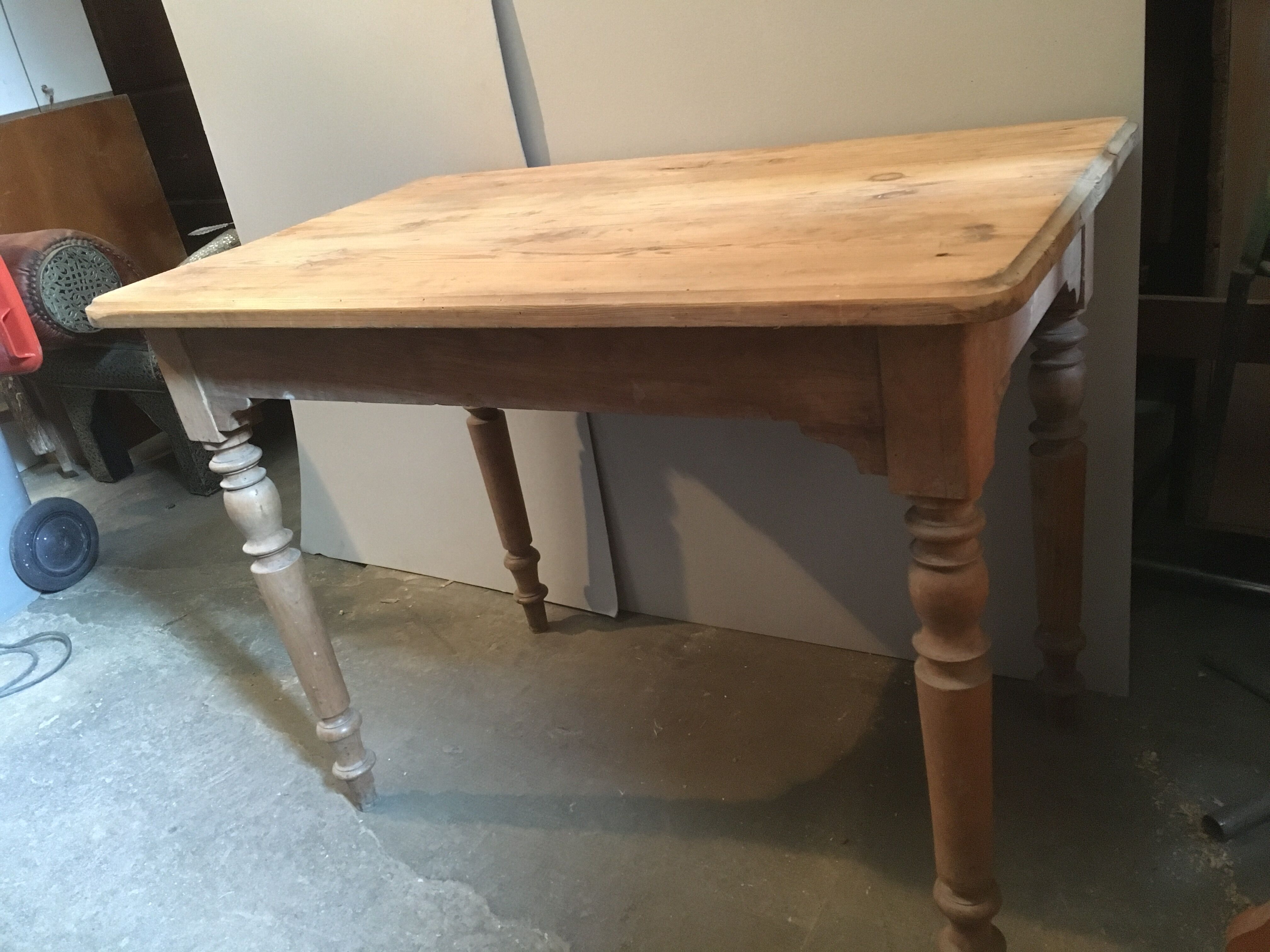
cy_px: 476
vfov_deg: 48.2
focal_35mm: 29
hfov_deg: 61.7
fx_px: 1064
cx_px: 635
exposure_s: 1/17
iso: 320
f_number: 2.2
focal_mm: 4.15
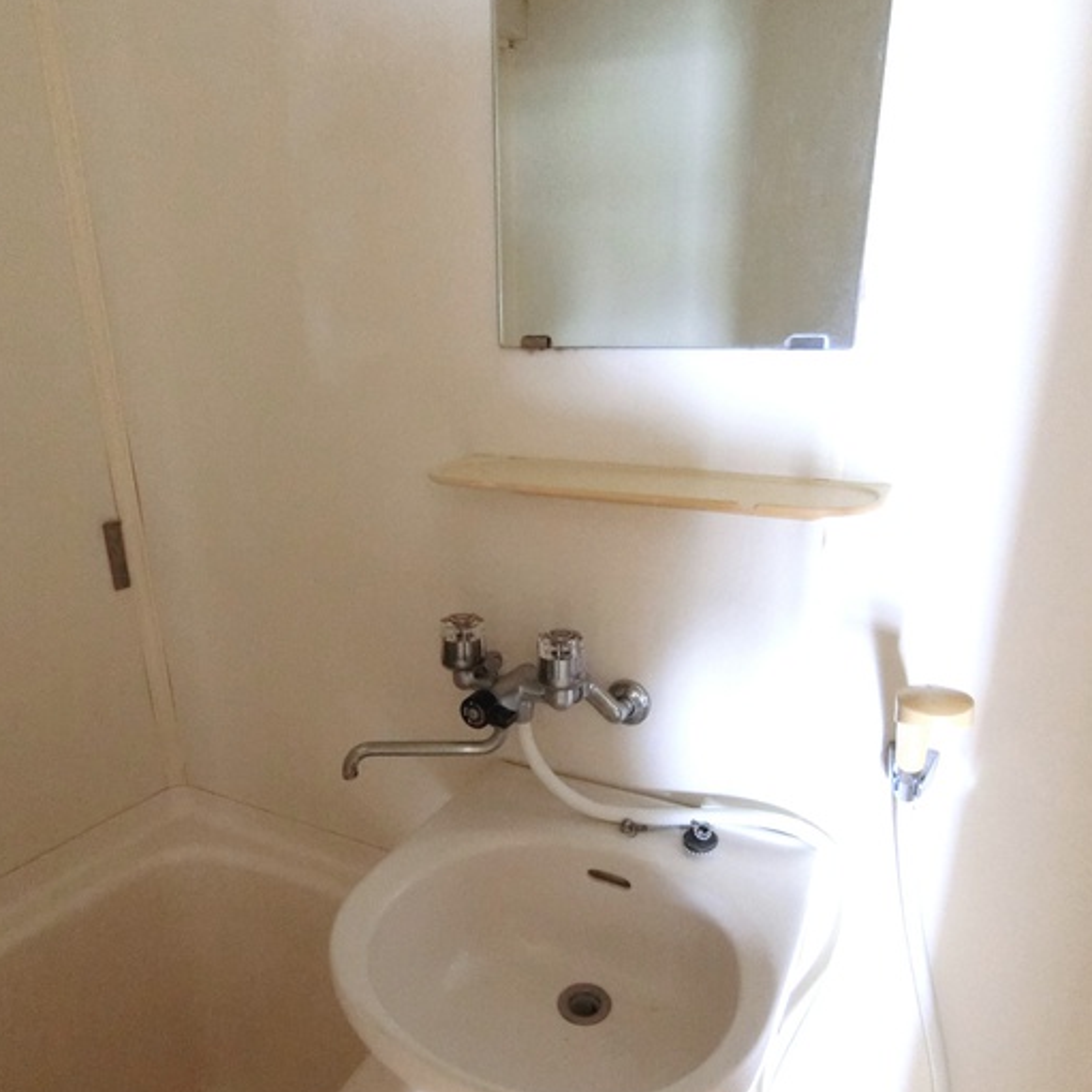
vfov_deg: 66.8
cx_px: 550
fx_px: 821
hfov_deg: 67.3
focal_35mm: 23
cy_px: 635
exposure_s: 1/20
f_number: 2.7
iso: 1600
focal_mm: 4.06
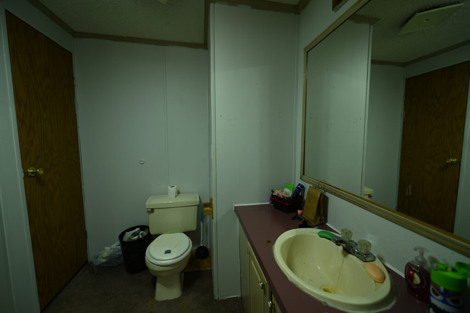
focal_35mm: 14
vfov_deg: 81.2
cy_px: 156
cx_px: 235
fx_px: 183
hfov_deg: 104.3
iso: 100
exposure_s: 1/30
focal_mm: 14
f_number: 2.8
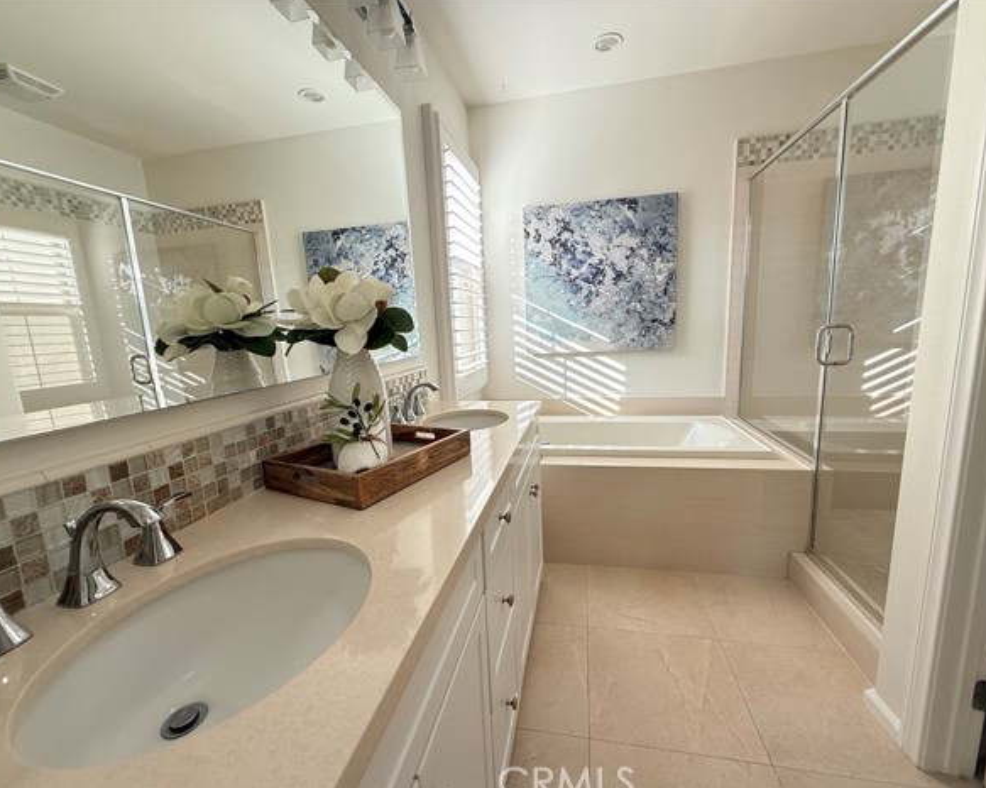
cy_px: 401
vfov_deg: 84.0
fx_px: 438
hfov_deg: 96.8
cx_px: 496
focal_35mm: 15
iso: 100
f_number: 2.2
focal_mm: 2.22
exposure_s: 1/99
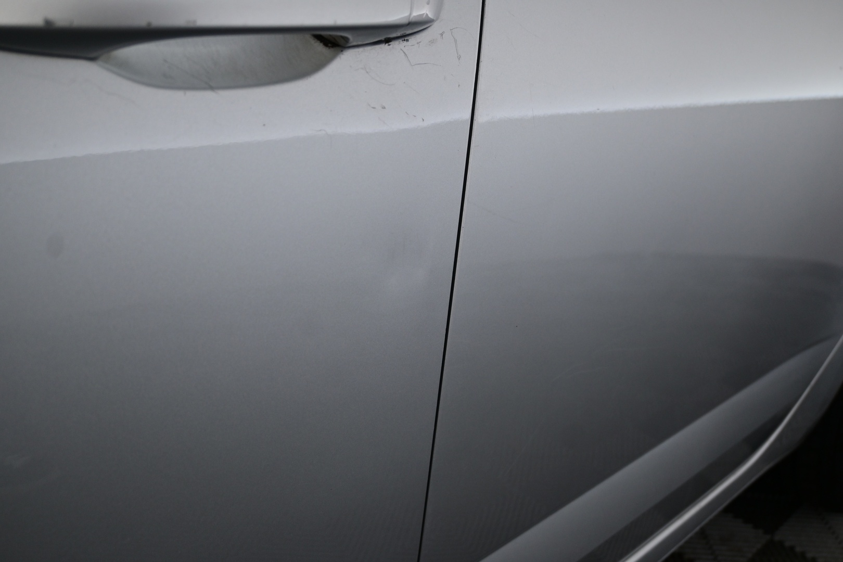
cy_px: 281
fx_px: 755
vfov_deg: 40.8
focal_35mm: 32
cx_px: 422
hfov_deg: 58.3
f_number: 4
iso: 320
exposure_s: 1/40
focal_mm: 21.5
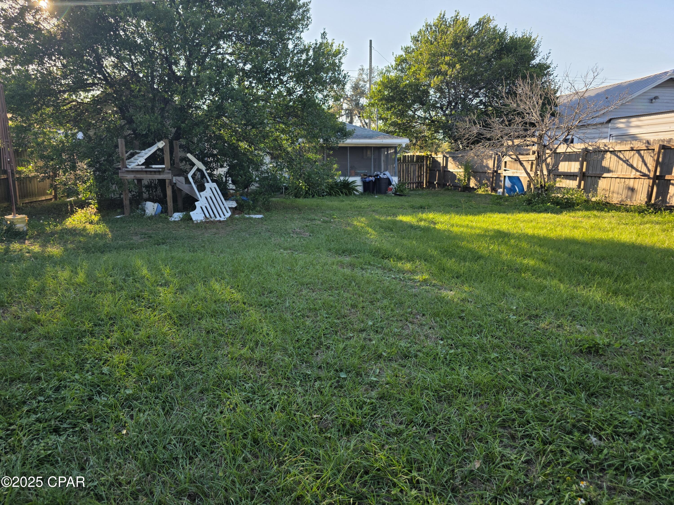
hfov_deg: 73.9
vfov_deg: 58.9
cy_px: 252
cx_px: 337
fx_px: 448
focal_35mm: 23
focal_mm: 6.3
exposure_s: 1/2450
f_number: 1.7
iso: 80
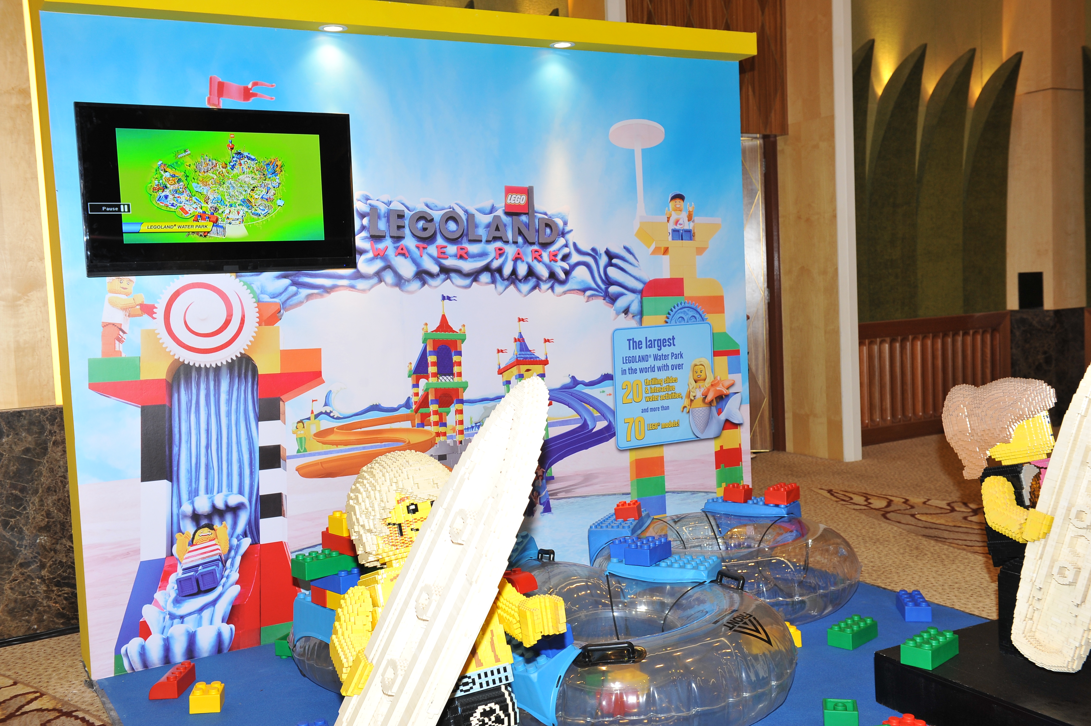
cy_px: 363
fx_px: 1151
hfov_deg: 50.7
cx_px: 546
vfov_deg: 35.0
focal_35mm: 38
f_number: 5.6
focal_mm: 38
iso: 800
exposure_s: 1/80
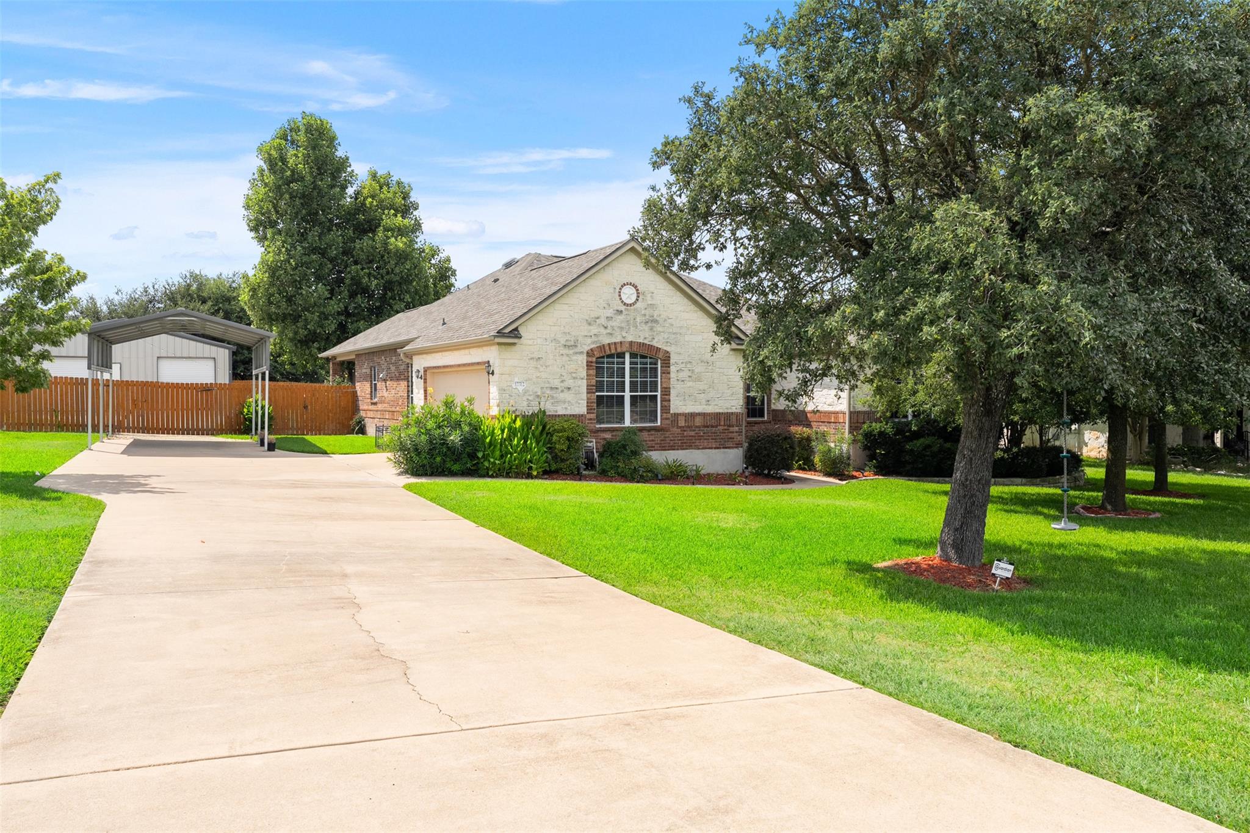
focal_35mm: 28
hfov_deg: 65.5
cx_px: 625
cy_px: 416
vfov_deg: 46.4
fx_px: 972
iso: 100
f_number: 8
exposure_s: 1/500
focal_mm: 28
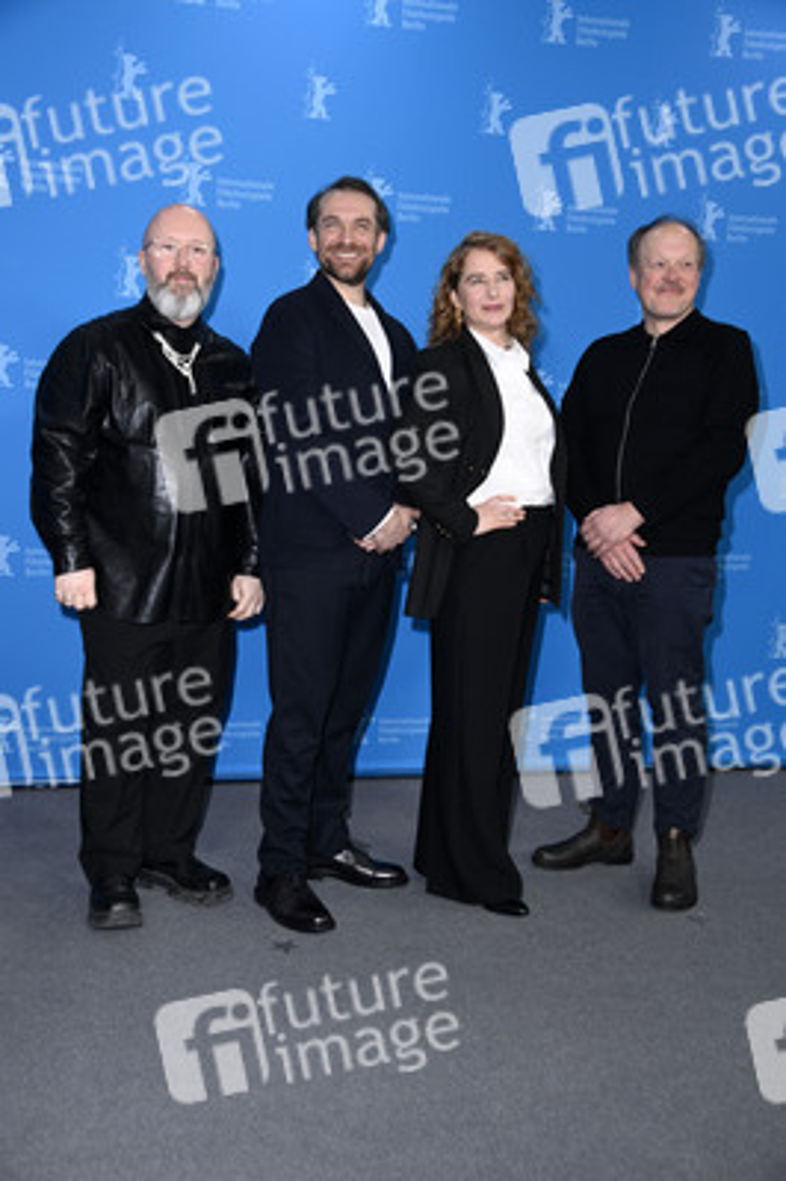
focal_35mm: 40
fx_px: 1312
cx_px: 393
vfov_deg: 48.5
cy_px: 590
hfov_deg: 33.3
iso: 1000
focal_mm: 40
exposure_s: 1/250
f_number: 5.6
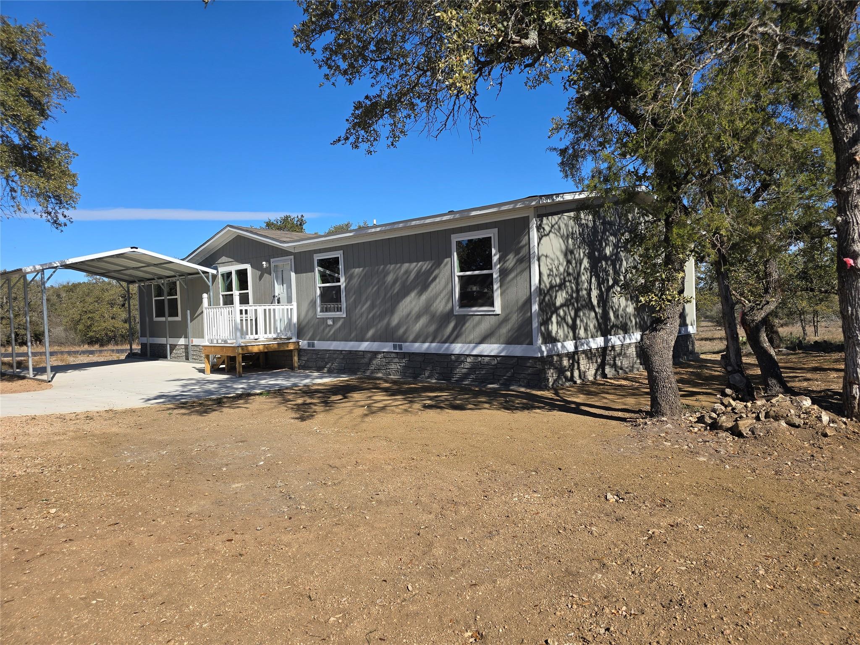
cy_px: 322
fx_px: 571
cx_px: 430
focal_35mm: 23
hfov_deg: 73.9
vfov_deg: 58.9
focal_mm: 6.3
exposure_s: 1/900
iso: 12
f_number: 1.7
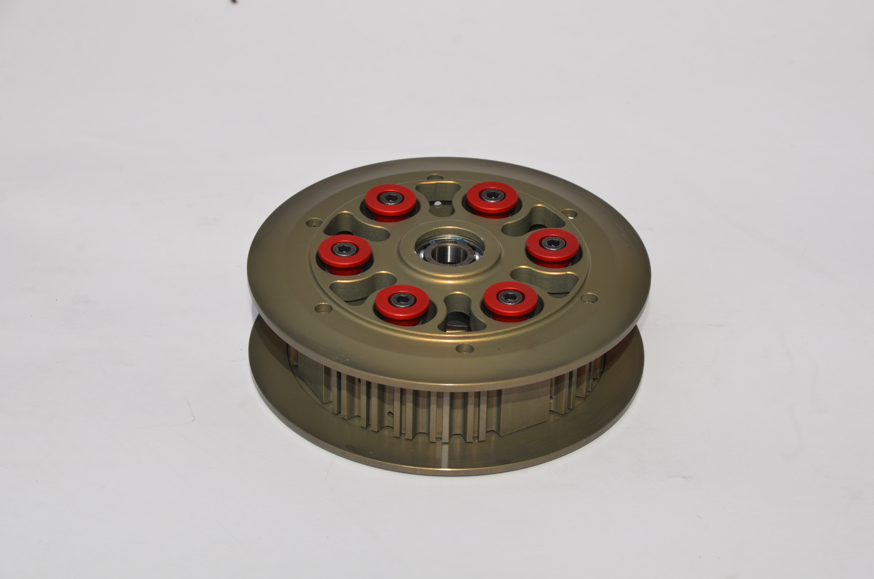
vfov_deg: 10.7
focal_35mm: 128
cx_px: 437
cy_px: 290
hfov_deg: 16.1
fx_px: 3089
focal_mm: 85
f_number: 11
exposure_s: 1/250
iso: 100
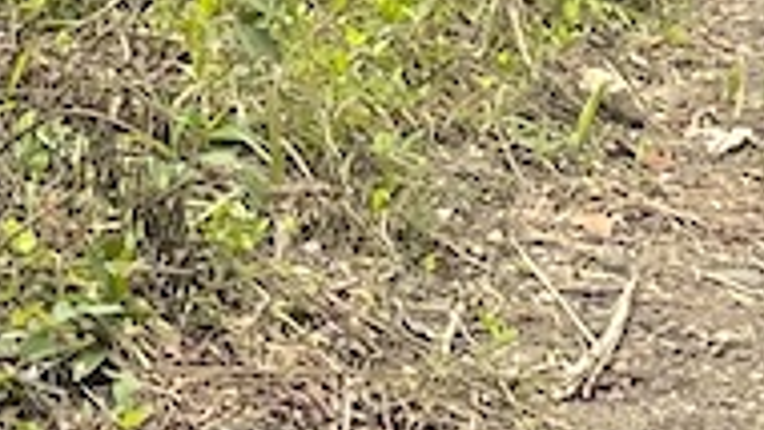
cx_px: -708
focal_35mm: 201
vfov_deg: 5.3
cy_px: -1326
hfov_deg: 10.0
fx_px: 4073
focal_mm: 5.1
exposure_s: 1/2857
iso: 32
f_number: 1.6
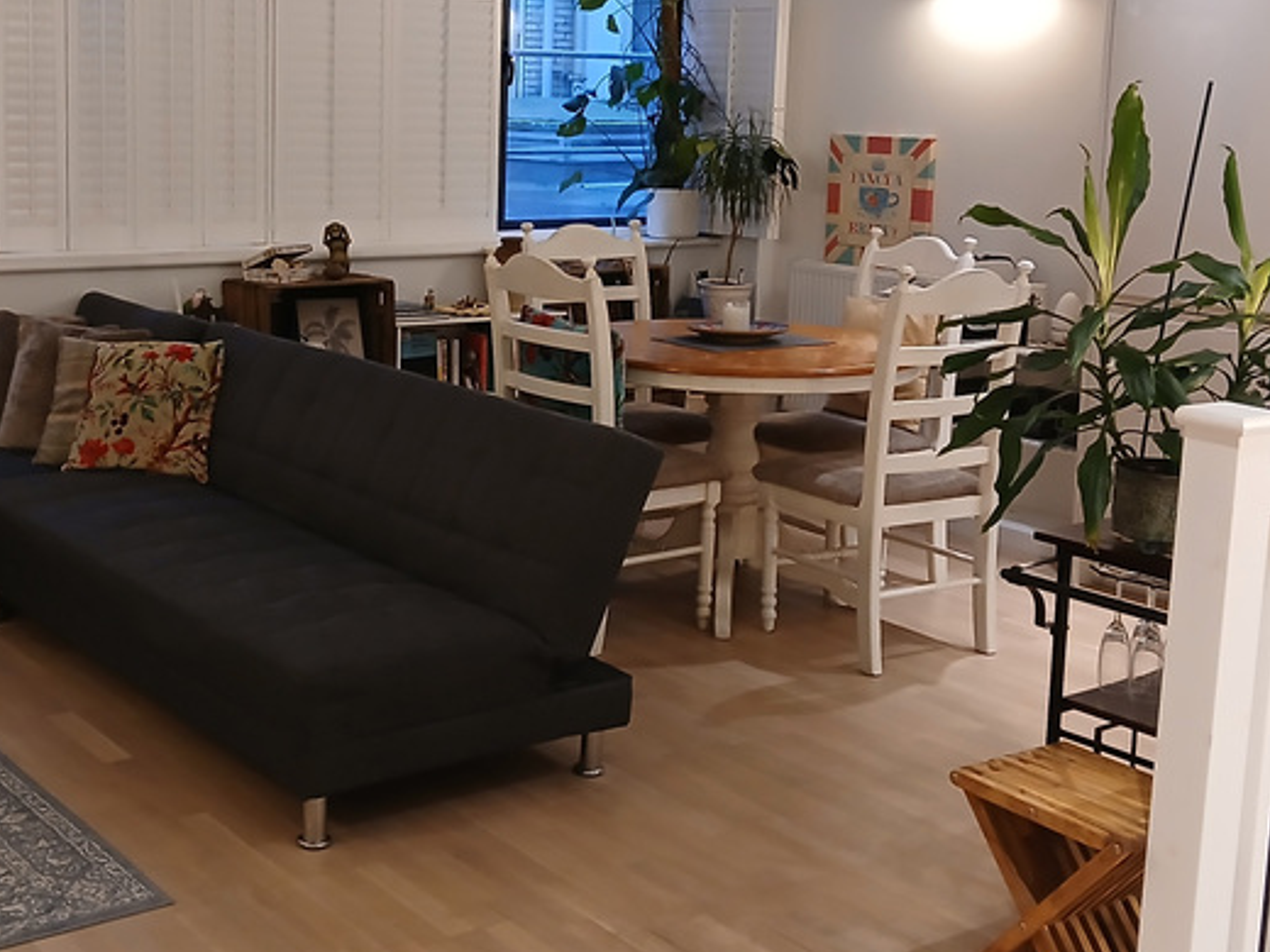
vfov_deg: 30.1
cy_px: 325
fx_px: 1761
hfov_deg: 39.4
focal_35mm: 48
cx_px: 471
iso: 320
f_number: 1.8
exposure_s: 1/33.3
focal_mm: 3.98
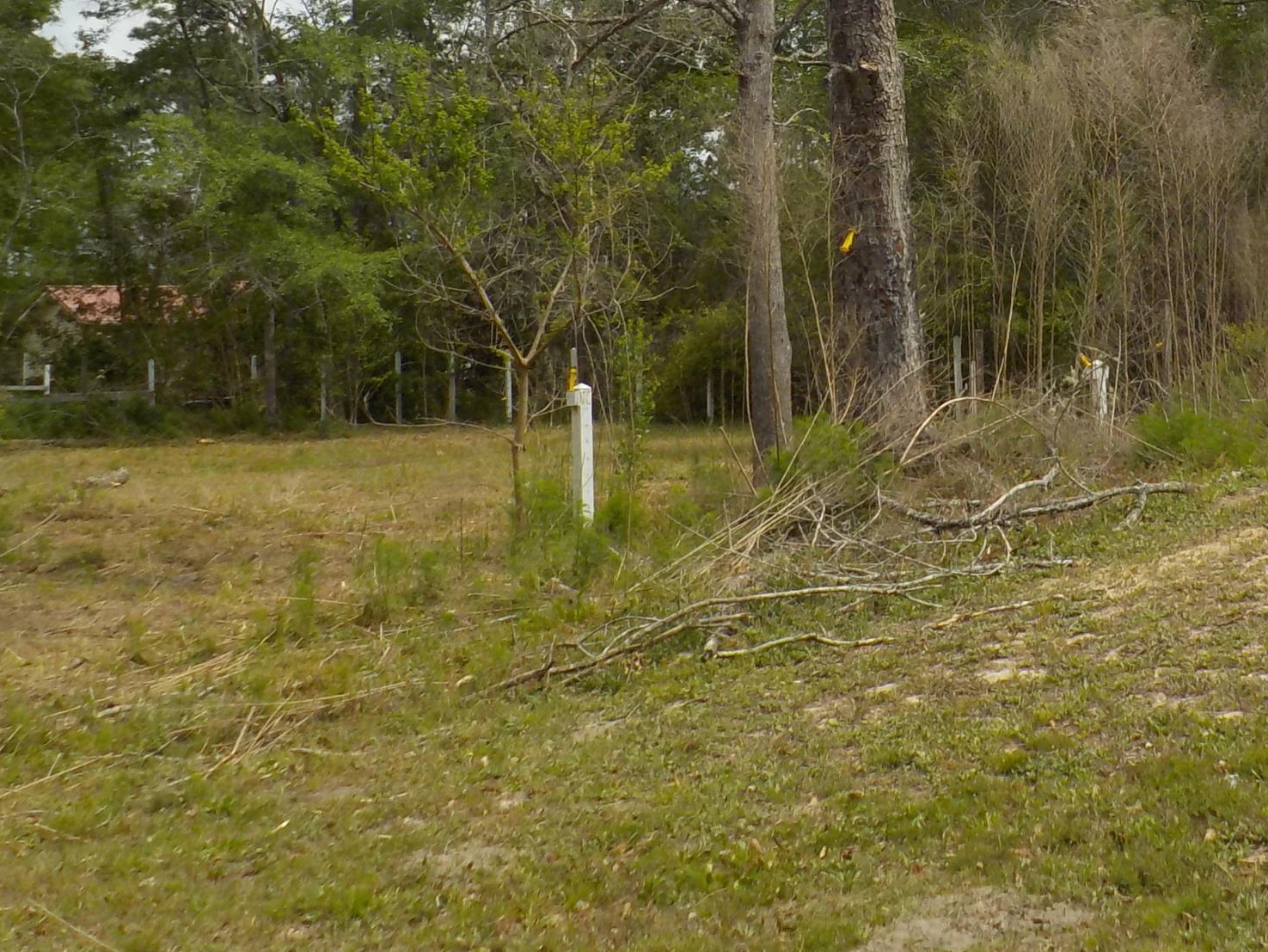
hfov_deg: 31.0
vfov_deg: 23.4
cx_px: 981
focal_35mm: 61
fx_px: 2235
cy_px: 101
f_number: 3.3
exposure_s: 1/1250
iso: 125
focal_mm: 4.1
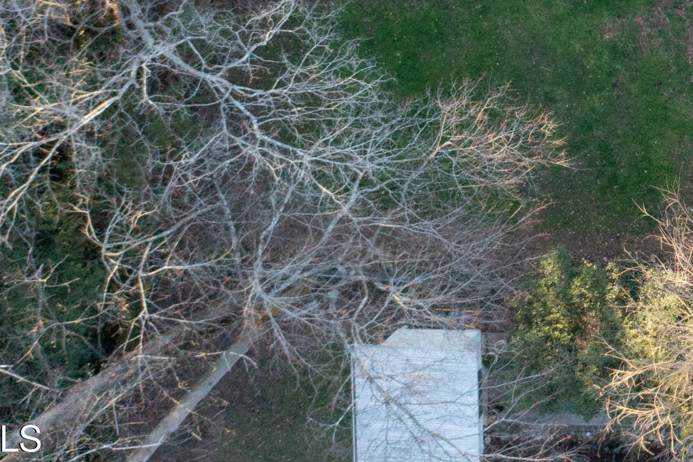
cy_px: -154
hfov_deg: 22.7
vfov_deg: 16.3
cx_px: 922
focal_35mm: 79
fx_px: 1520
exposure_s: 1/640
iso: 800
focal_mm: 10.26
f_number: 3.2
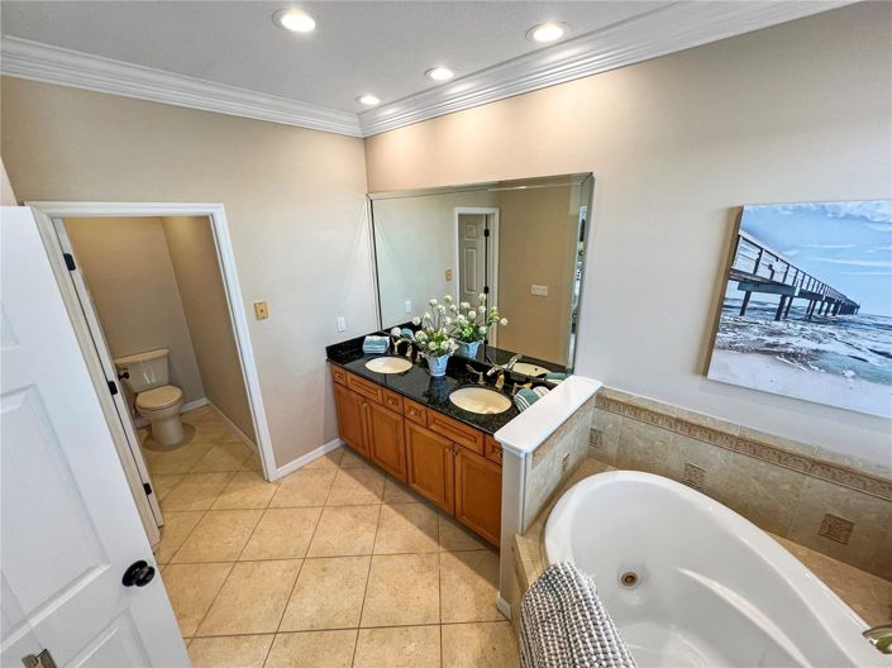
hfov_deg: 106.2
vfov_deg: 89.9
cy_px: 334
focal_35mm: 13
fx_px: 335
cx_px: 446
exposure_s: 1/120
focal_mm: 1.57
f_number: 1.8
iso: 100
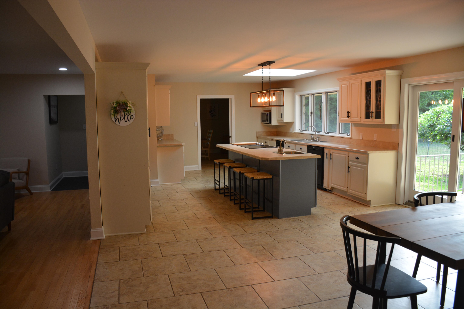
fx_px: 348
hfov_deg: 67.4
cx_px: 232
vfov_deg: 47.9
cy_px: 154
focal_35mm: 27
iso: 400
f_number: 4.5
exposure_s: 1/80
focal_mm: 18
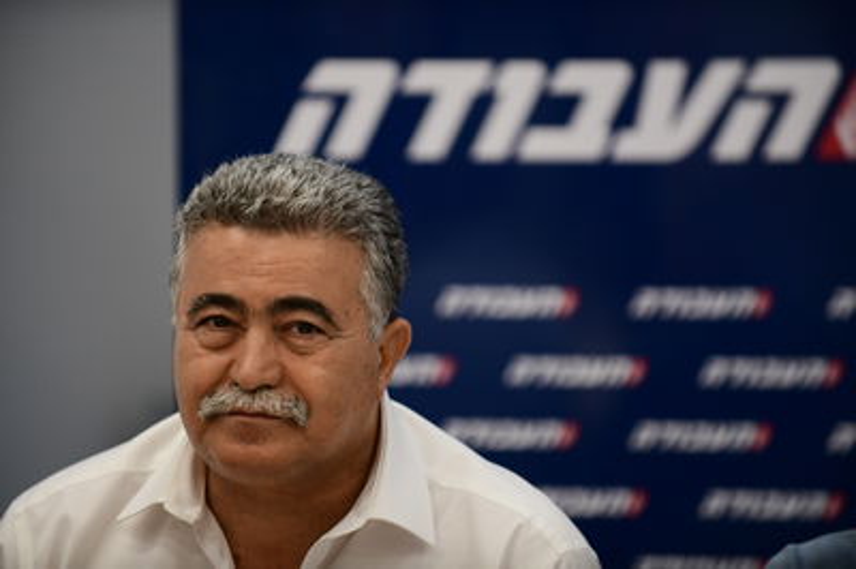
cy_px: 284
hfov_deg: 10.8
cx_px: 428
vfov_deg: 7.2
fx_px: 4514
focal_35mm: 190
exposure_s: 1/250
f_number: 3.5
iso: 1250
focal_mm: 190
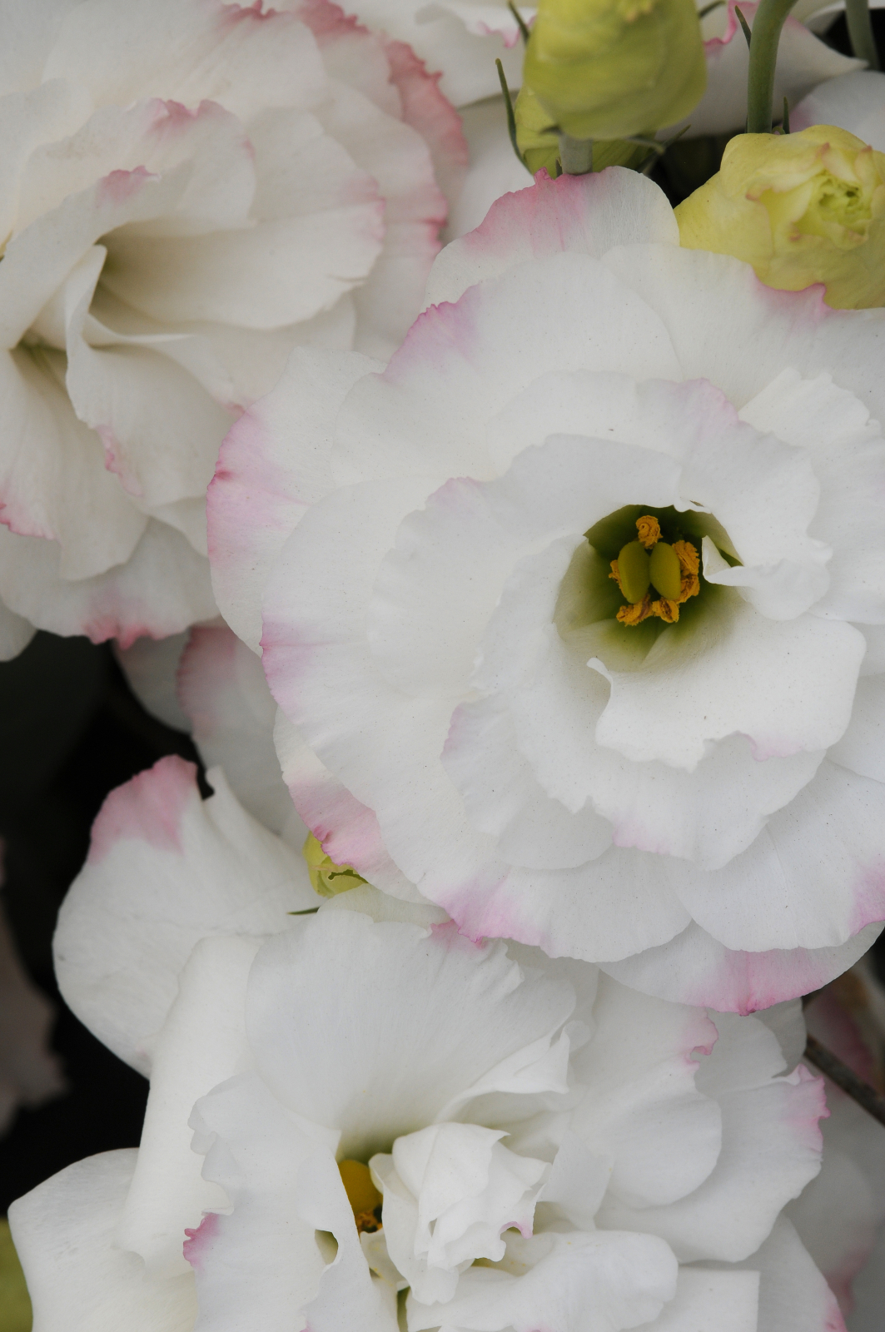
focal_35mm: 158
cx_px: 442
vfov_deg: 13.1
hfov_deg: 8.7
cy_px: 666
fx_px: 5821
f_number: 16
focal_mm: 105
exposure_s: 1/200
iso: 200
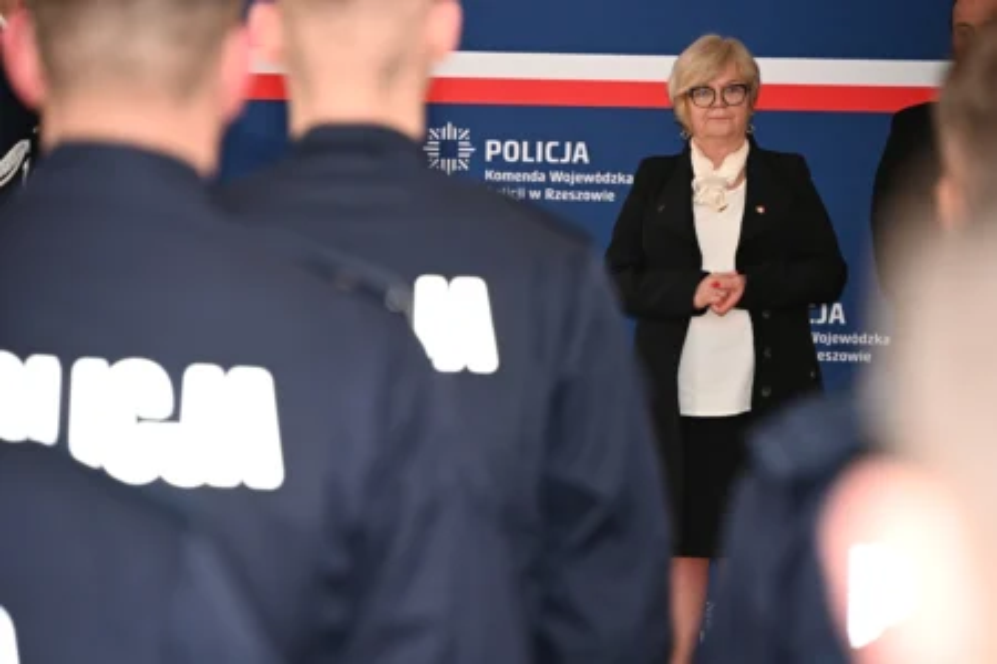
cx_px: 498
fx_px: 5538
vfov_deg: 6.9
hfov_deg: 10.3
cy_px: 332
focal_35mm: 200
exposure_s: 1/200
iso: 1600
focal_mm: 200
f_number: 6.3
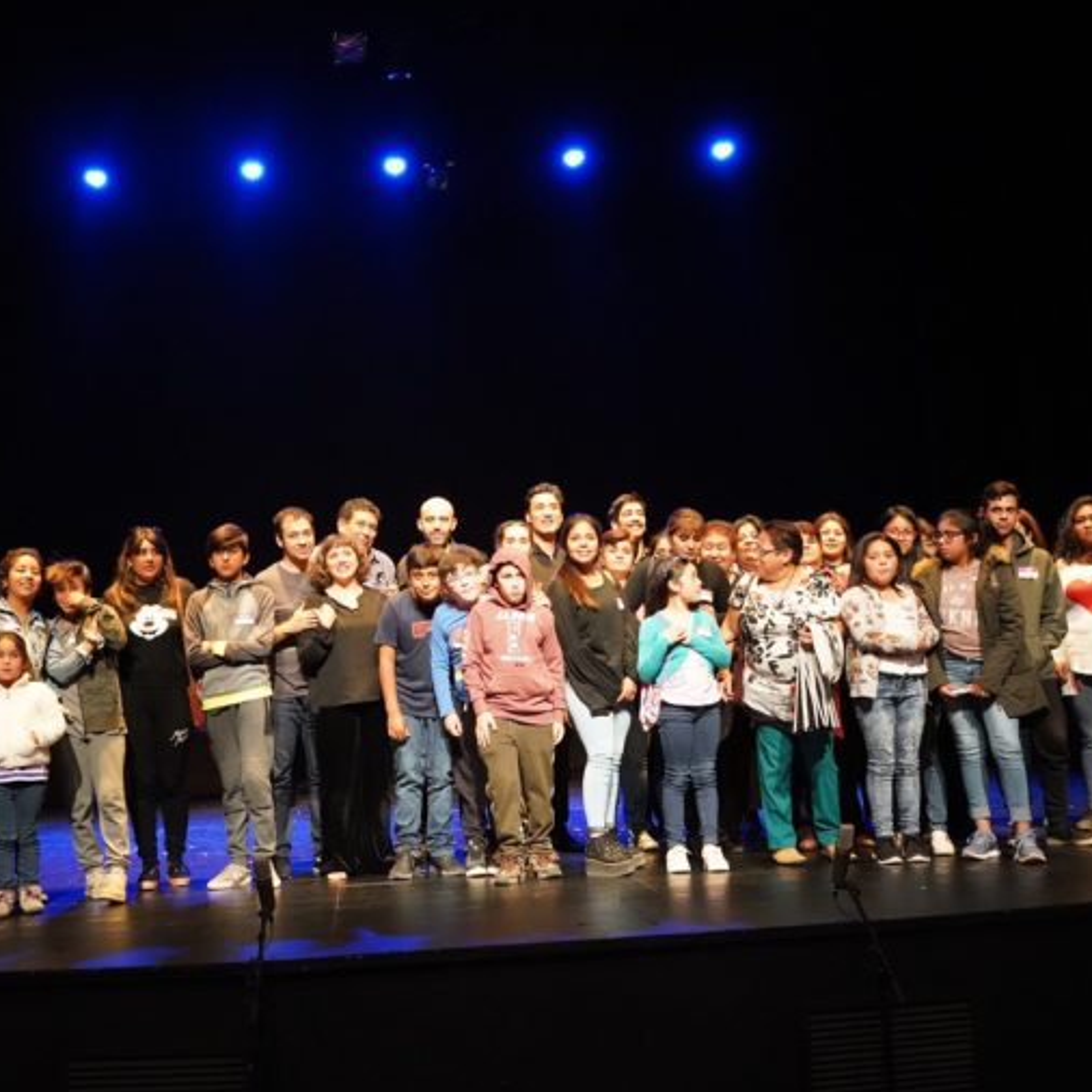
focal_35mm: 40
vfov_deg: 41.9
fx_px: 1428
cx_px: 432
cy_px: 546
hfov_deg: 41.6
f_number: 5.6
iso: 12800
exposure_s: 1/100
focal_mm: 31
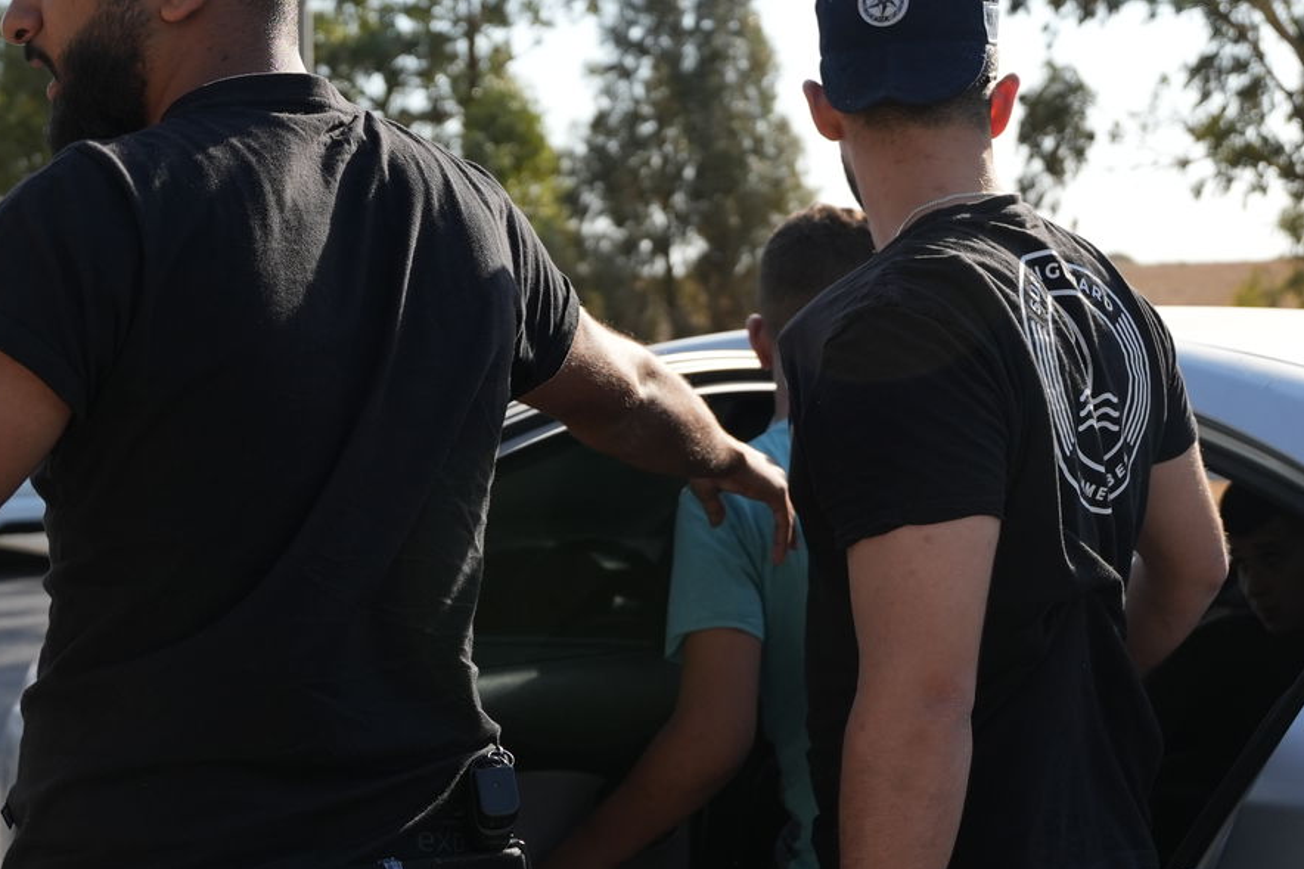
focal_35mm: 57
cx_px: 732
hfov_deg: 35.0
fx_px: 2064
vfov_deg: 23.8
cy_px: 417
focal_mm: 24
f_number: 2.8
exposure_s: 1/3200
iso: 320
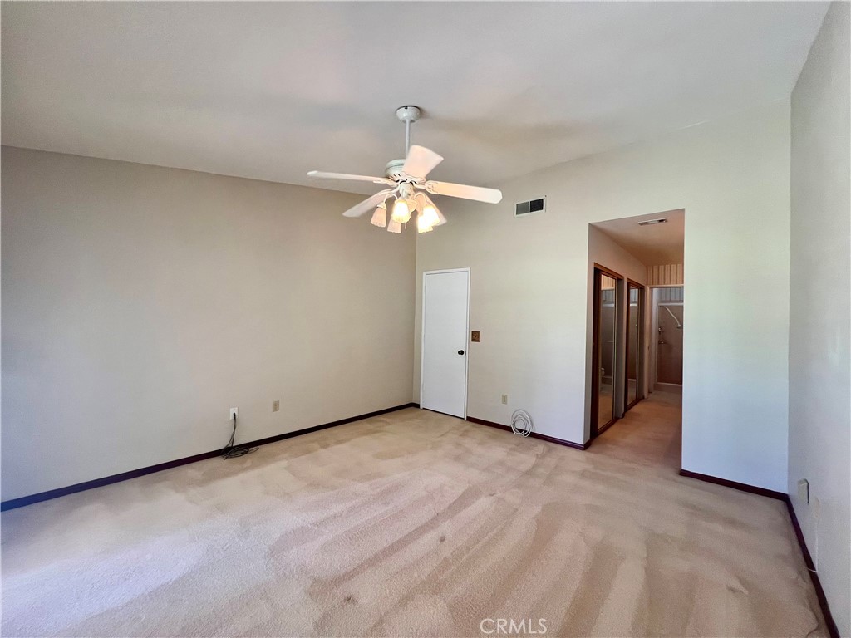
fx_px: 320
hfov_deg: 106.2
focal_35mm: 13
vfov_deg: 89.9
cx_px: 426
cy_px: 319
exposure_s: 1/120
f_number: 1.8
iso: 160
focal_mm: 1.57
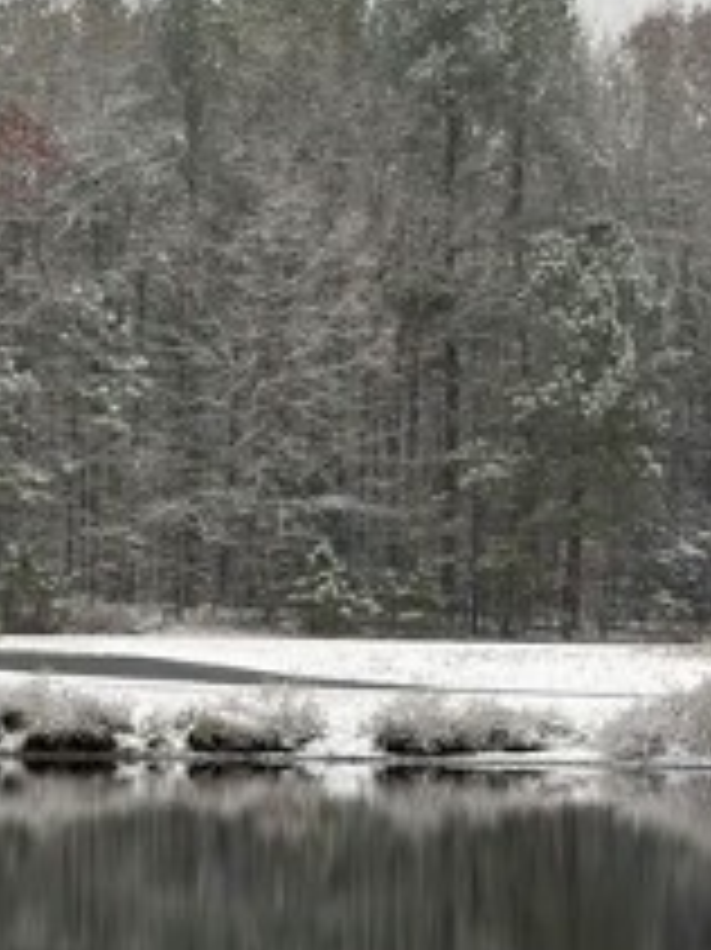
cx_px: -526
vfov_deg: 10.5
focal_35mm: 189
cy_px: 630
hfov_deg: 7.6
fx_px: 5181
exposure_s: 1/176
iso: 25
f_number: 1.6
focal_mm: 5.96
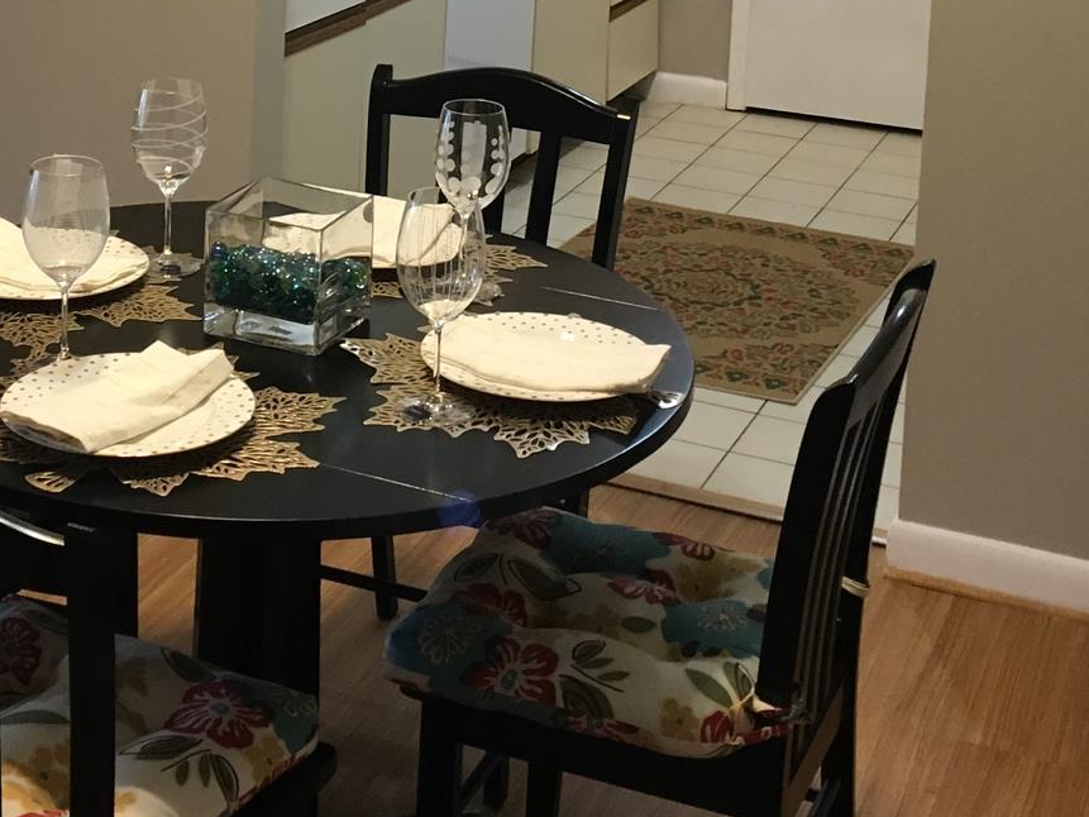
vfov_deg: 20.1
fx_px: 2171
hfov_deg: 27.9
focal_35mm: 69
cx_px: 333
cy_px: -132
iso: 100
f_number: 2.2
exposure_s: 1/30
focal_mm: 4.15
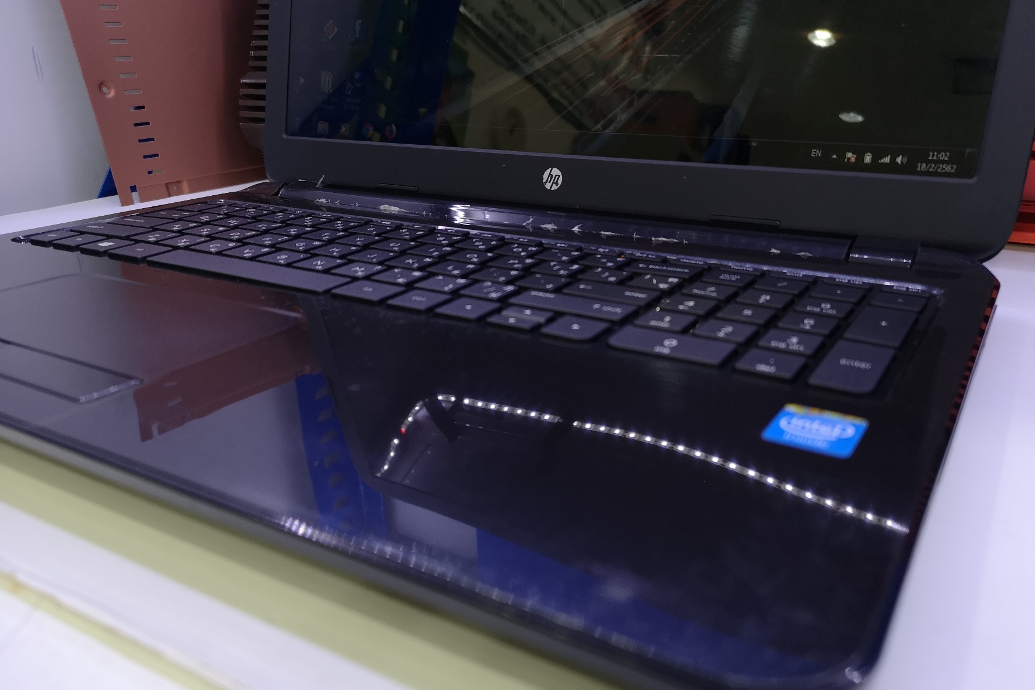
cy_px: 388
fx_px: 834
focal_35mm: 29
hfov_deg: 63.7
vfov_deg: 44.9
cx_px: 530
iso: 125
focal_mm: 3.95
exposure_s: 1/60
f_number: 1.8
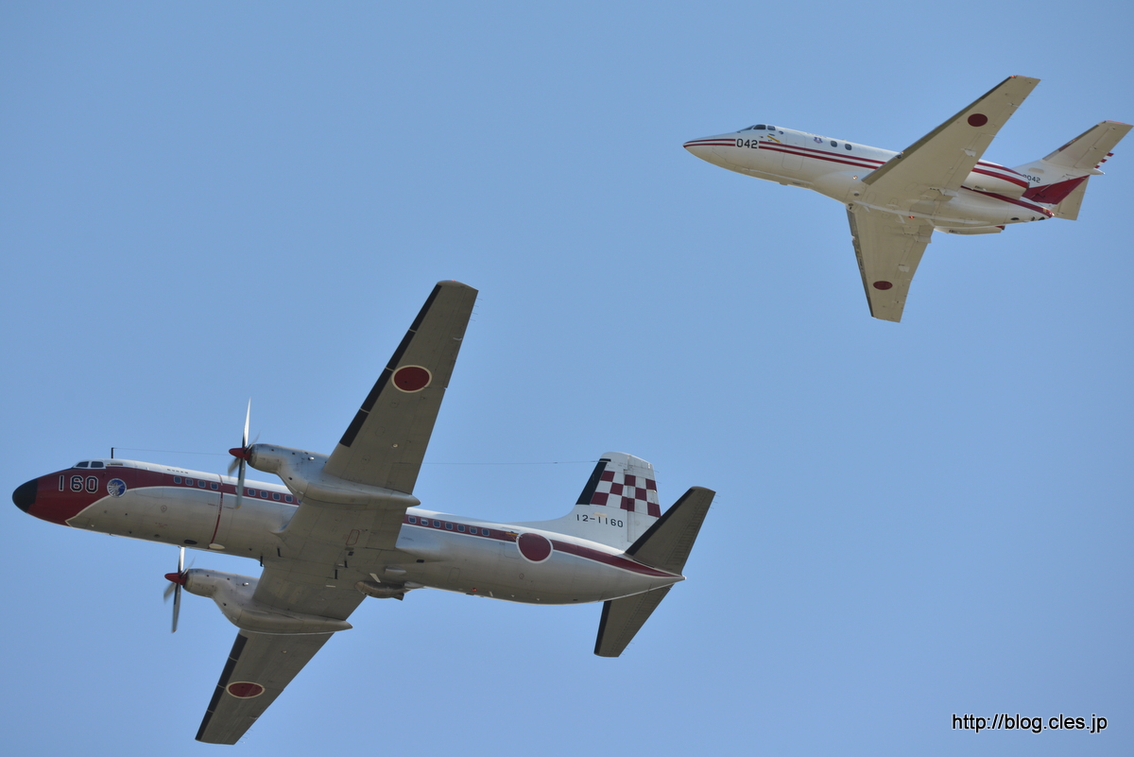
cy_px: 378
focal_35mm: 250
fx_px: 7877
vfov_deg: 5.5
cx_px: 567
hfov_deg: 8.2
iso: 200
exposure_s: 1/640
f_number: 8
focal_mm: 250
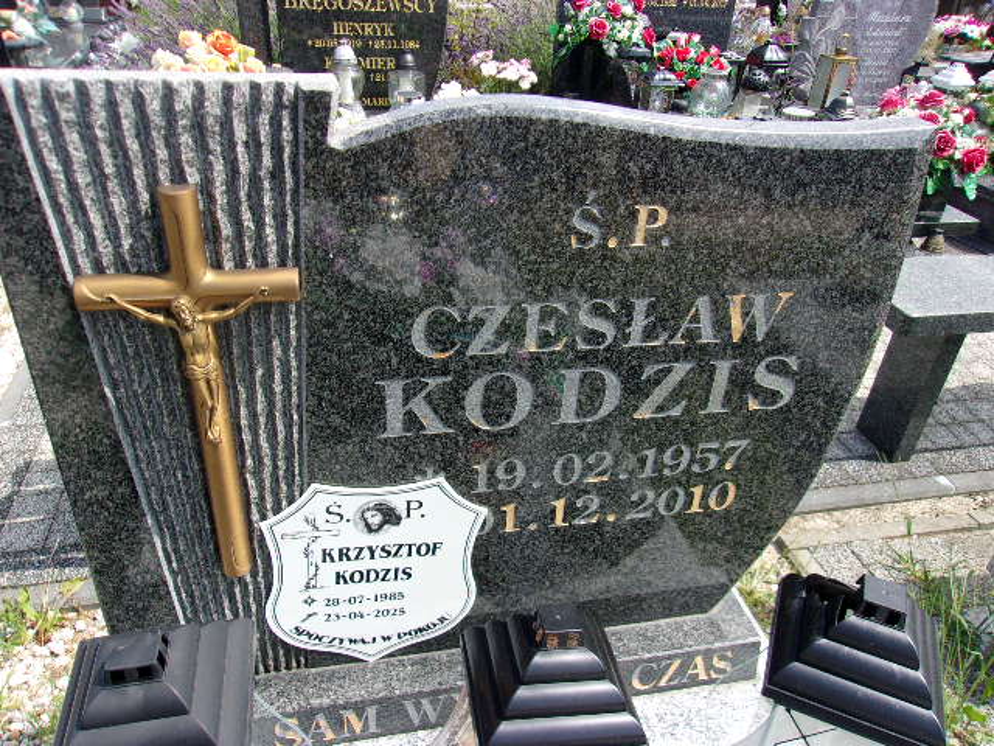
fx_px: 775
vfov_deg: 51.4
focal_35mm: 27
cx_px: 497
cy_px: 373
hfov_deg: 65.3
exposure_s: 1/50
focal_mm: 4.9
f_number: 10.4
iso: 80
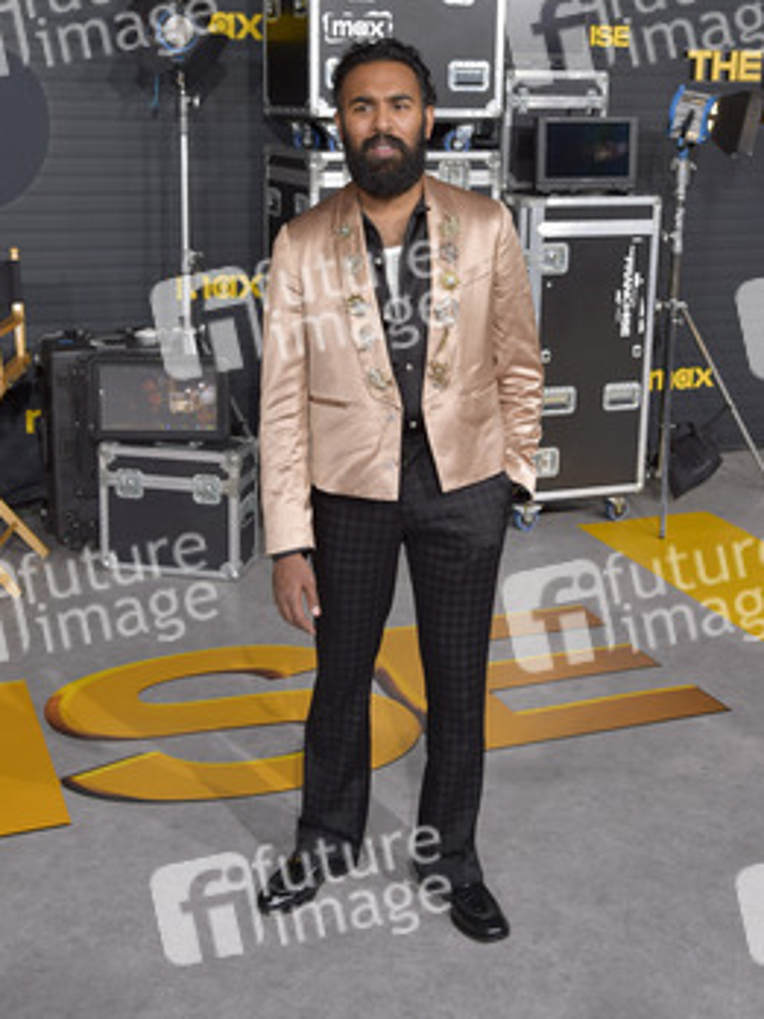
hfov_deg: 34.3
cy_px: 457
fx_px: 1236
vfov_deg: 44.7
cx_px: 388
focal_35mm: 42
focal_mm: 38
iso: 320
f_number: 6.3
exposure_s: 1/250
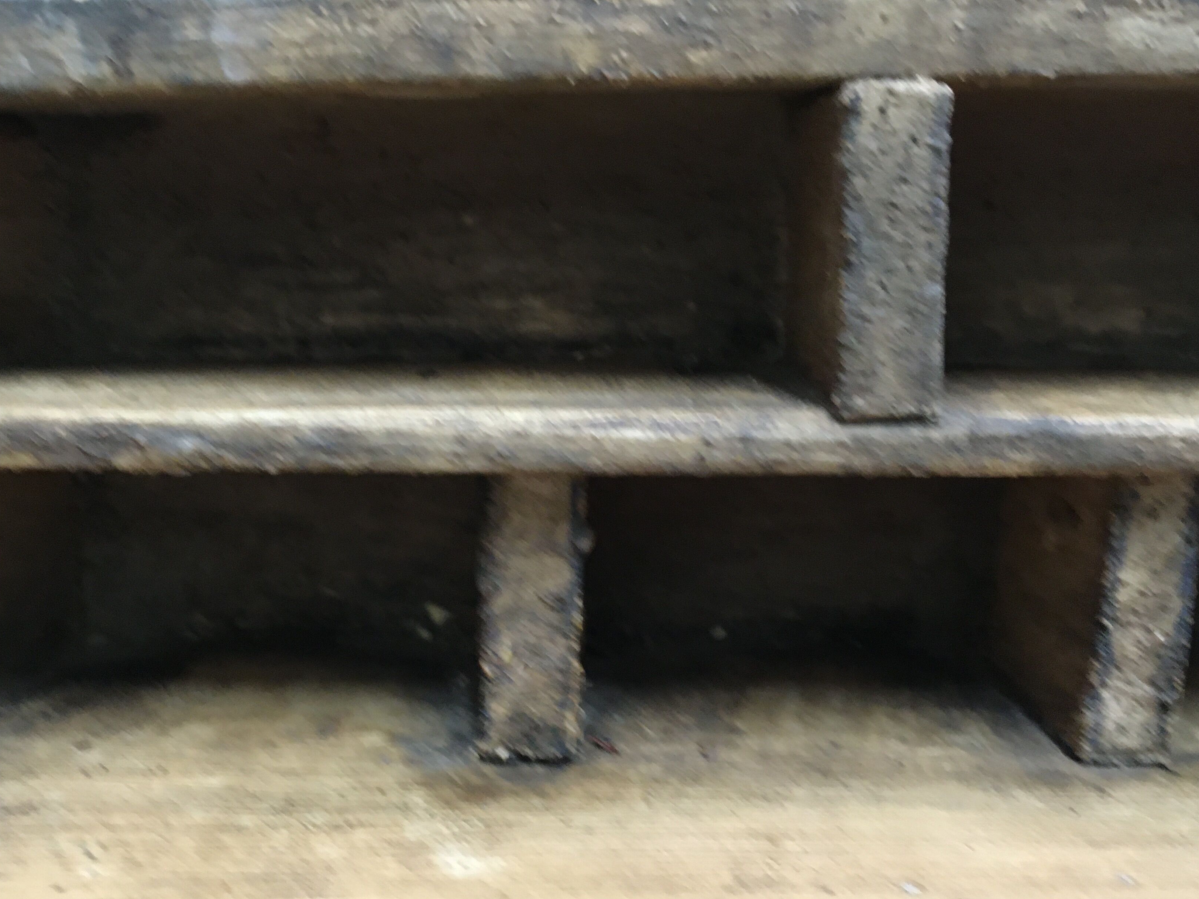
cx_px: 521
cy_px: 546
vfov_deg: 39.5
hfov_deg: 51.2
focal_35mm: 36
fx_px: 1247
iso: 200
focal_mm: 4.15
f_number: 2.2
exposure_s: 1/20
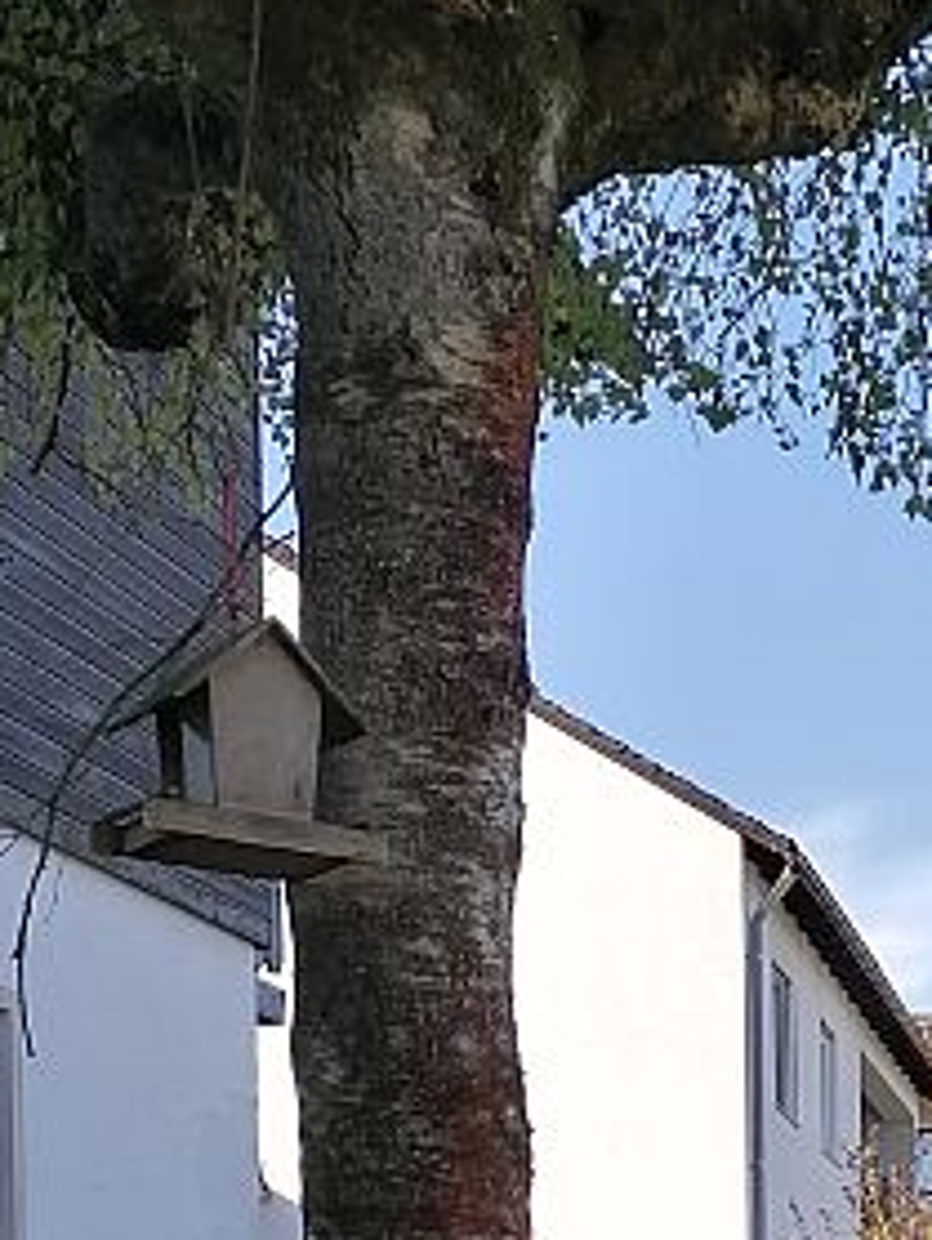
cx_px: 1409
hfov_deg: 14.2
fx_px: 3477
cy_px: 1530
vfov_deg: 19.0
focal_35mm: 97
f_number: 1.8
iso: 50
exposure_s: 1/827
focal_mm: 4.75
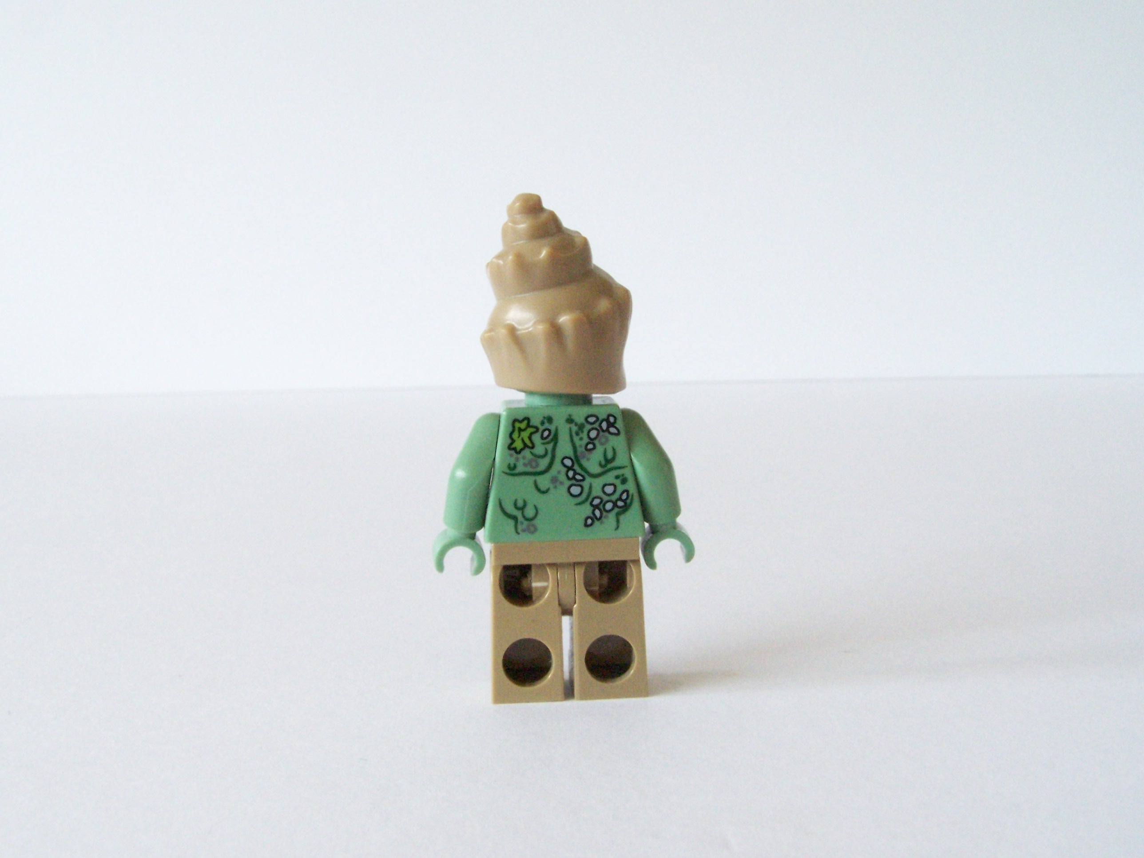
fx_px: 1421
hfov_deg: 43.9
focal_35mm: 43
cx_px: 572
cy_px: 429
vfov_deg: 33.6
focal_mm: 7.1
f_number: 8
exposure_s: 1/6
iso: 400
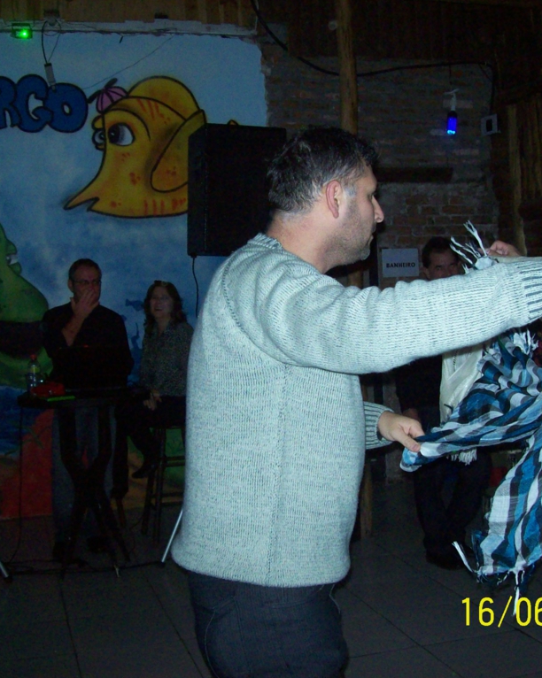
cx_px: 256
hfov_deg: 32.1
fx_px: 943
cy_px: 339
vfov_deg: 39.6
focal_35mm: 47
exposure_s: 1/64
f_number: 2.7
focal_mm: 6
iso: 200
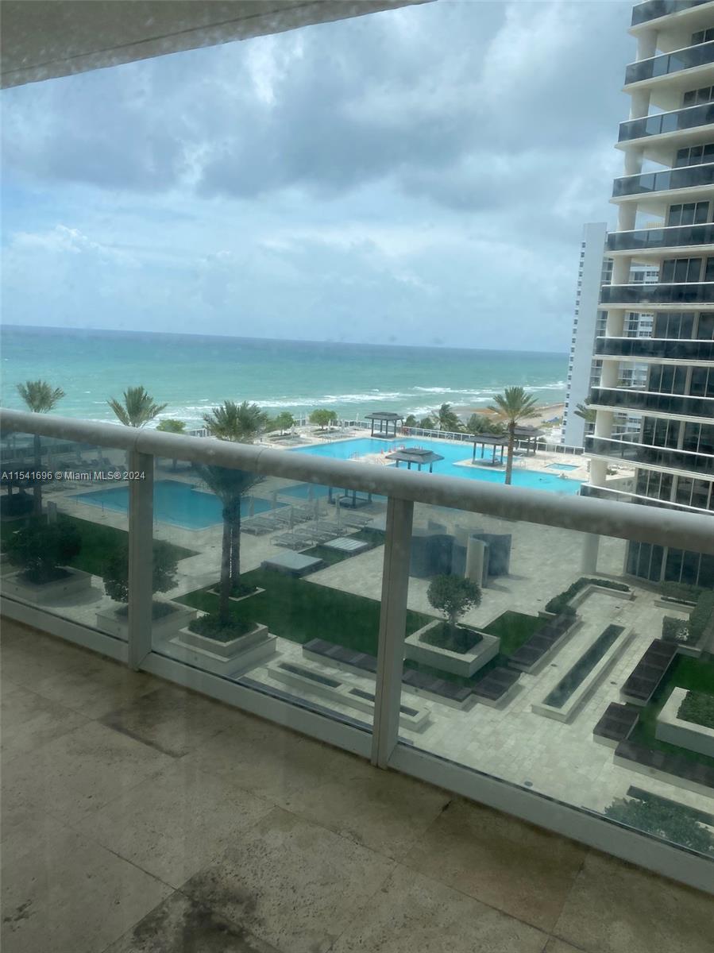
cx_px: 357
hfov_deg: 53.0
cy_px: 476
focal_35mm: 26
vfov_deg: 67.3
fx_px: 716
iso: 32
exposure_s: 1/1447
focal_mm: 4.25
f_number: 1.8
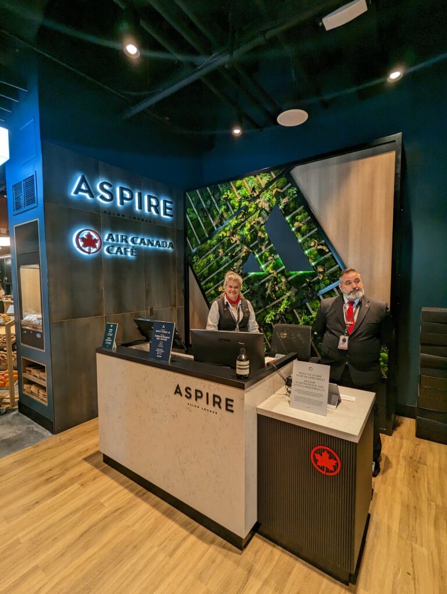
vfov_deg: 94.4
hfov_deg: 78.2
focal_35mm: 16
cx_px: 224
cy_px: 297
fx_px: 275
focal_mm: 2.35
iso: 236
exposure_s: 1/60
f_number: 2.2
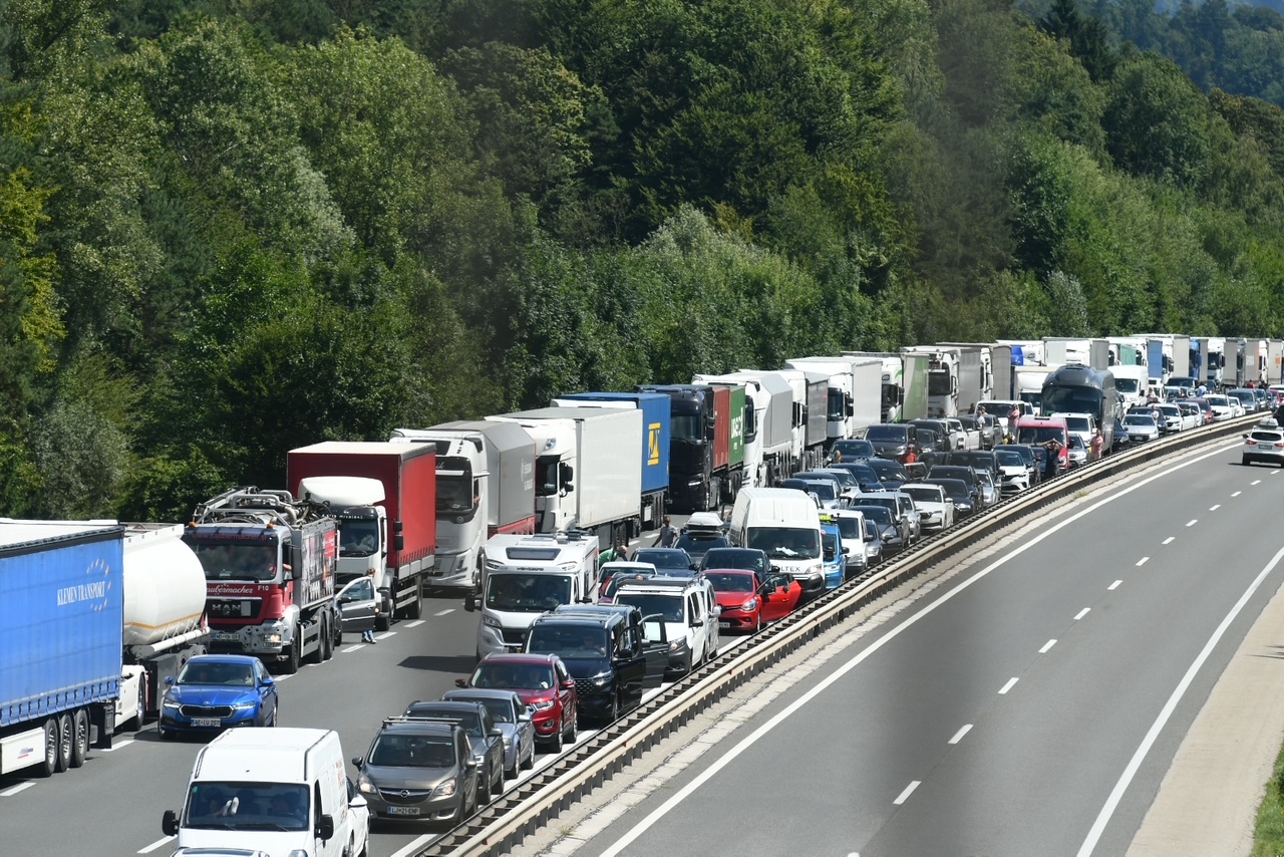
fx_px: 9881
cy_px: 428
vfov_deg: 5.0
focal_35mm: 277
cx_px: 642
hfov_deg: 7.4
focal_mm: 185
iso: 200
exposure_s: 1/1000
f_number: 5.6
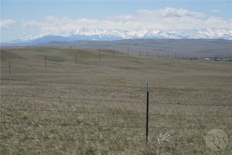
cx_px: 116
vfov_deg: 13.0
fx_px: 676
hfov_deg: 19.5
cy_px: 78
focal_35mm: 105
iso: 100
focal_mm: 105
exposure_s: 1/500
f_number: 6.3
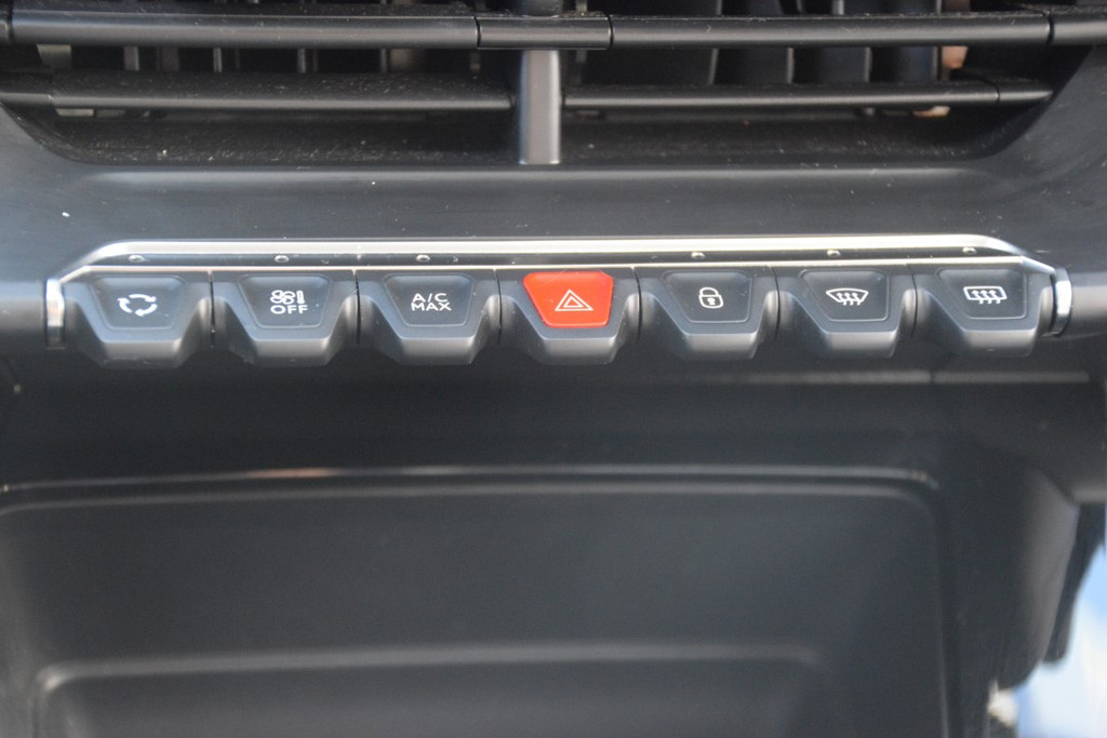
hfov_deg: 19.5
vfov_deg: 13.0
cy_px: 369
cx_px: 554
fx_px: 3229
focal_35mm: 105
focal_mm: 70
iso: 3200
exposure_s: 1/125
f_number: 5.6
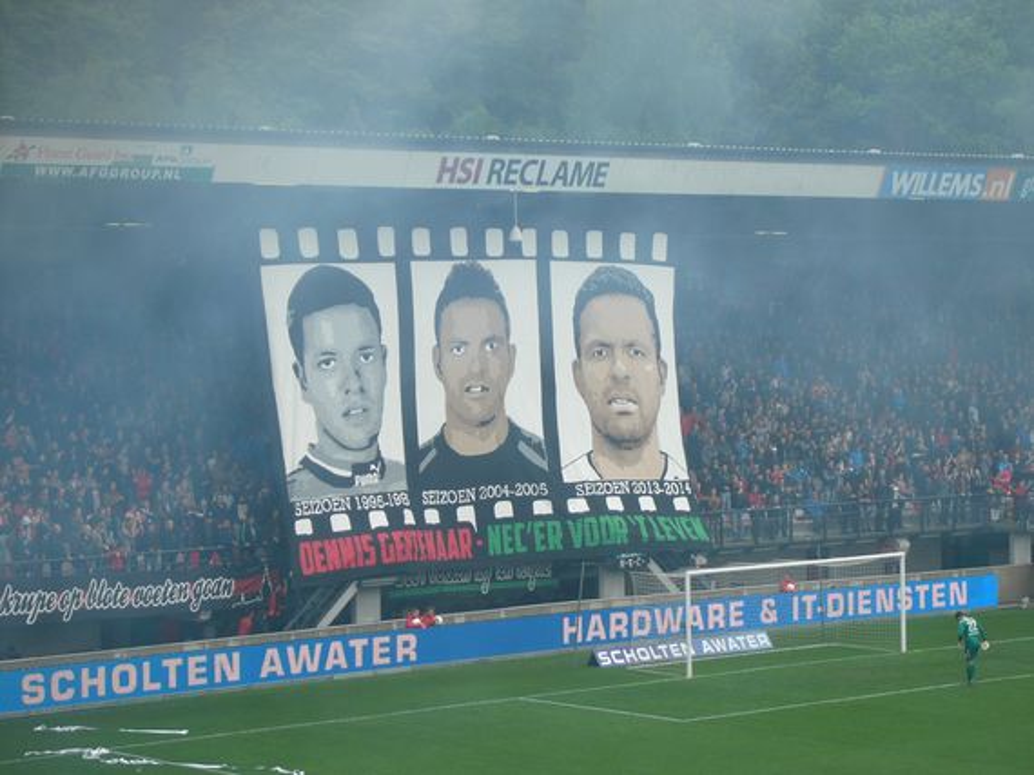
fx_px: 3135
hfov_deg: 18.7
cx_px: 517
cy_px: 388
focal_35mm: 105
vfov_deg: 14.1
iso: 50
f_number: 4.9
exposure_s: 1/160
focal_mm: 17.4
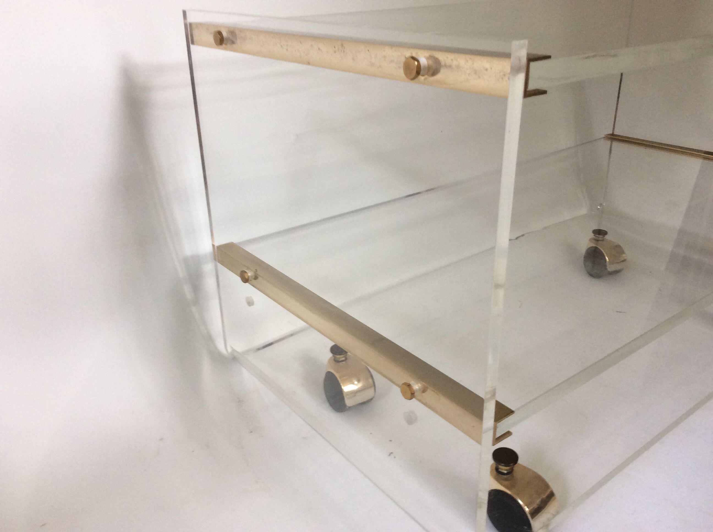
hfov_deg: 56.9
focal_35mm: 32
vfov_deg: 44.1
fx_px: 658
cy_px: 266
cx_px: 356
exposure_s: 1/25
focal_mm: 3.3
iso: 64
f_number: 2.4
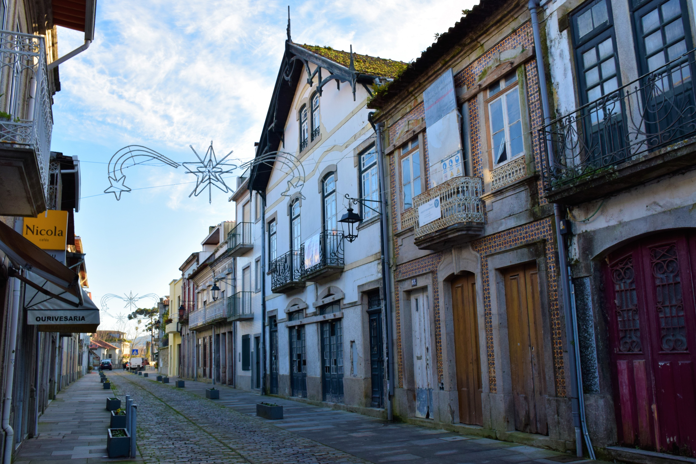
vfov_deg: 43.6
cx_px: 348
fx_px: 580
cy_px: 232
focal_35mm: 30
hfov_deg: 61.9
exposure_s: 1/200
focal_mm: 20
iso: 400
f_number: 10
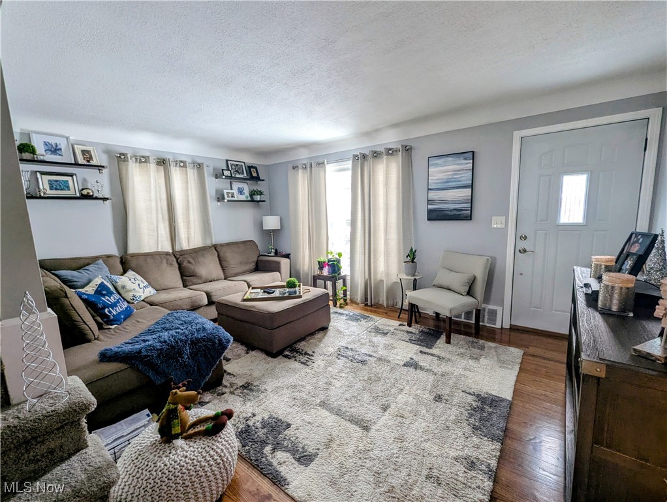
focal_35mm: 13
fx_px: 251
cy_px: 251
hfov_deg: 106.1
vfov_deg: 90.0
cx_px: 334
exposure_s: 1/23.8
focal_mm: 1.95
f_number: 2.2
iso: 73
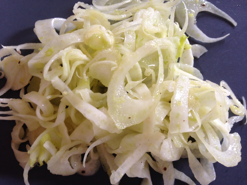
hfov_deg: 55.4
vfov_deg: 42.9
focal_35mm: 33
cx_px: 124
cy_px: 92
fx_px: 235
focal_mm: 4.12
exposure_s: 1/20
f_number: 2.4
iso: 50
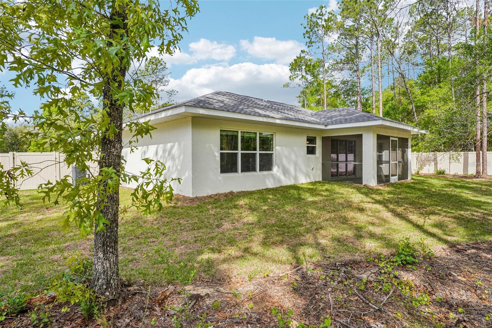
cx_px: 246
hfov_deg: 81.2
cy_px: 164
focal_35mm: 21
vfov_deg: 59.5
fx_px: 287
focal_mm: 21
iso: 100
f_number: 20
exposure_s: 1/25
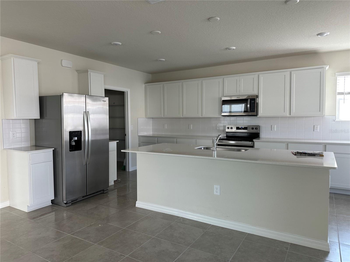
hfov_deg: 71.6
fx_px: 243
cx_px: 175
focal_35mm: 24
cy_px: 131
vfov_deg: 56.8
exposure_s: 1/120
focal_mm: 6.86
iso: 125
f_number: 1.78
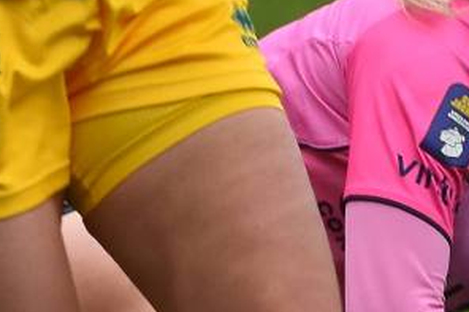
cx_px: 532
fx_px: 15220
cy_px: -30
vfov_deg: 1.2
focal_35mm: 1169
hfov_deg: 1.8
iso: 500
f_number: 3.5
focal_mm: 120
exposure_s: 1/1000
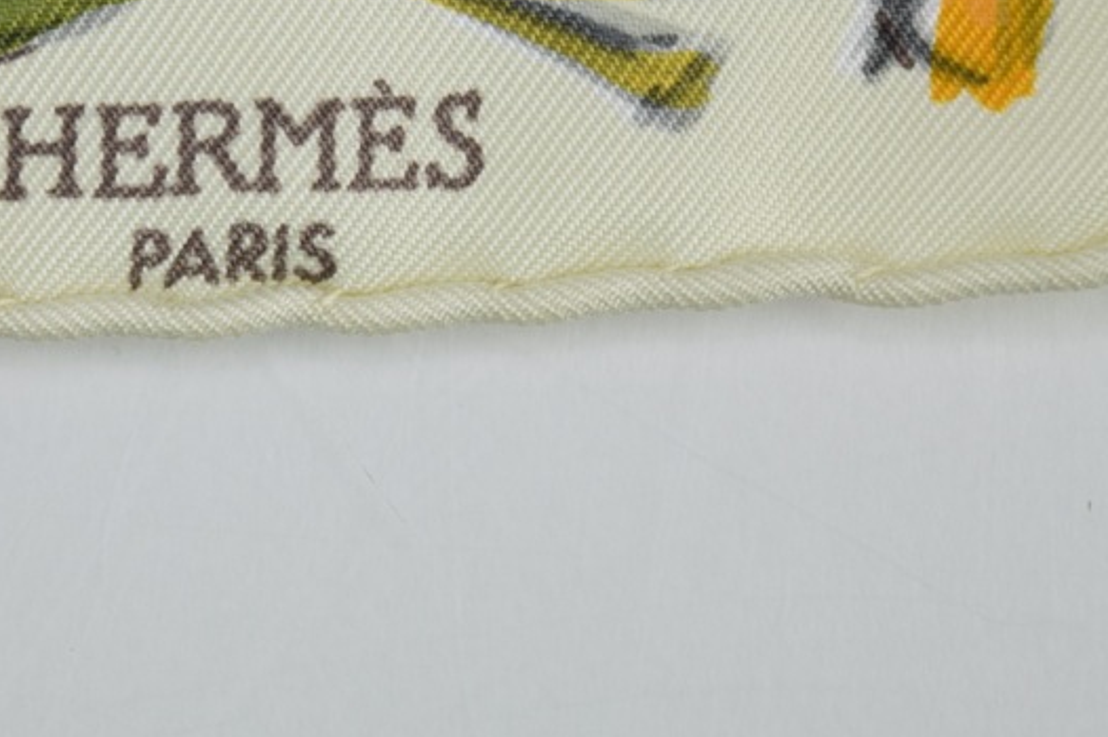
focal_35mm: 157
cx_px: 156
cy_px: 96
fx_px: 4827
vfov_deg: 8.7
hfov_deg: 13.0
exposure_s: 1/200
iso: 800
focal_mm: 55
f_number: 5.6
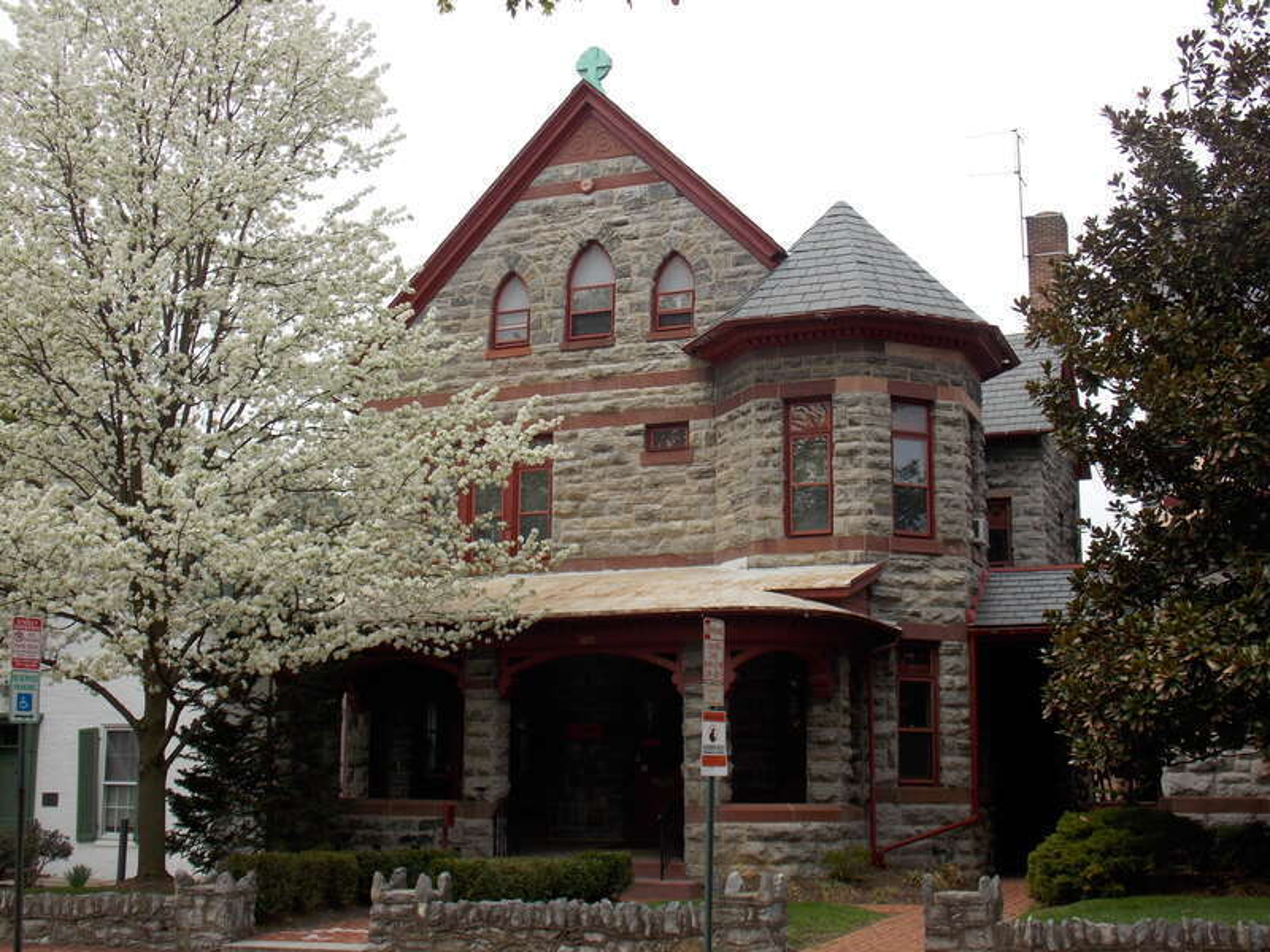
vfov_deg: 35.1
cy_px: 476
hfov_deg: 45.8
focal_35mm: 41
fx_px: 1504
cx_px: 635
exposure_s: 1/500
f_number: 3.6
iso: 80
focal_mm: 7.3
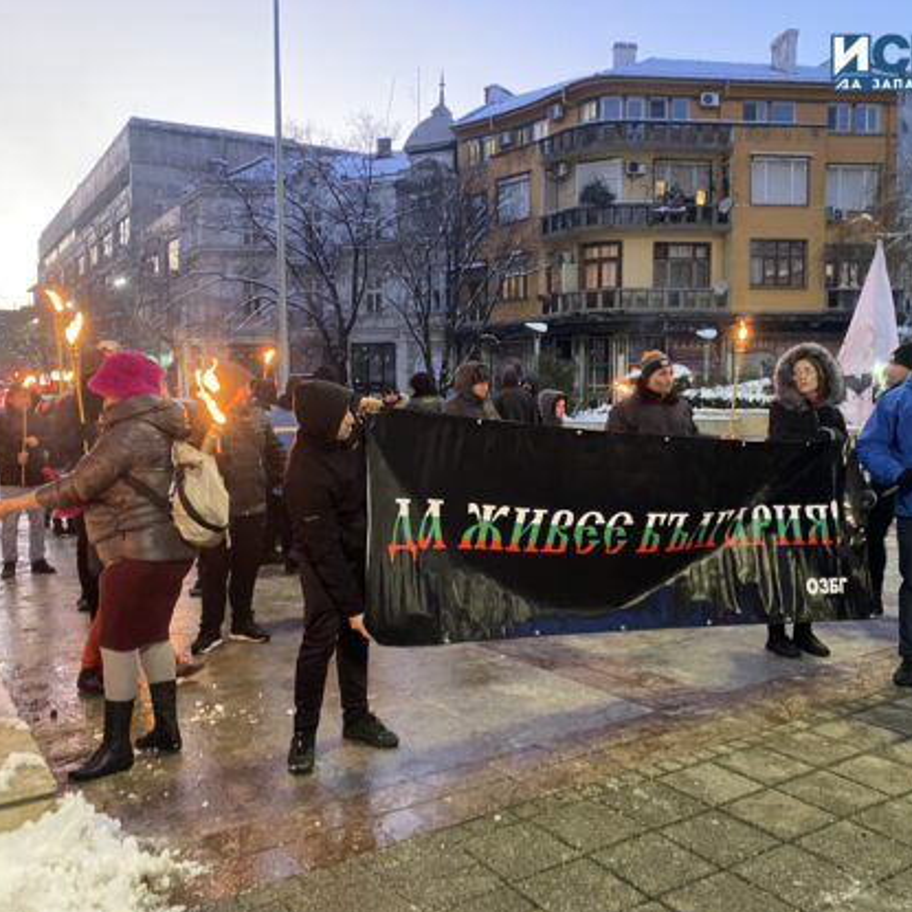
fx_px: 924
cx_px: 466
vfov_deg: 52.5
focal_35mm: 31
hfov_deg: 52.5
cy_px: 457
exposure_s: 1/29
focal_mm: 4.25
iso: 500
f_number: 1.8
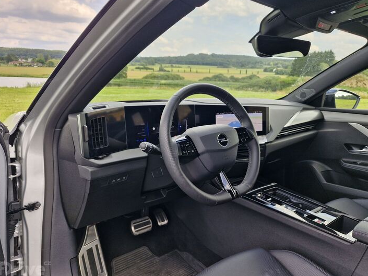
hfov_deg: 71.6
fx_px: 255
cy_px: 137
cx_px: 185
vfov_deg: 56.8
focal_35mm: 24
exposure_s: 1/299
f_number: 1.8
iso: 50
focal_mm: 5.54
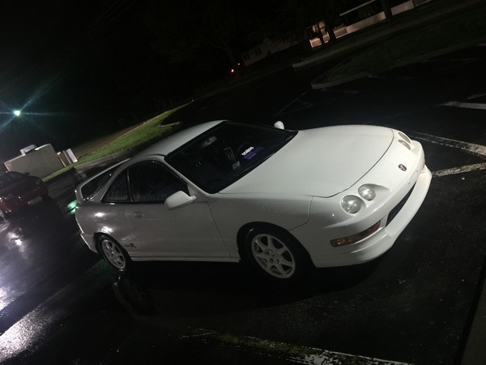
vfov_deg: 48.2
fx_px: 407
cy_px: 182
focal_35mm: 29
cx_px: 243
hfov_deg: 61.7
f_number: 2.2
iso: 125
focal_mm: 4.15
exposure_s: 1/4
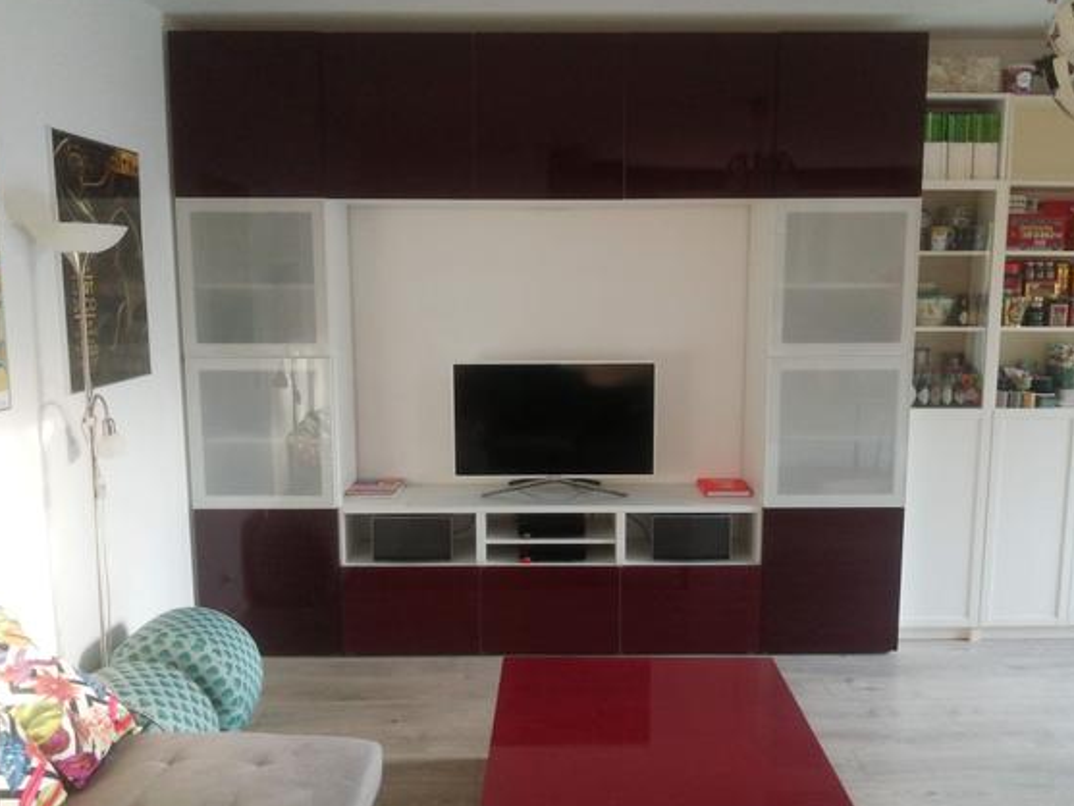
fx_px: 869
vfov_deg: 49.8
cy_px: 407
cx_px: 553
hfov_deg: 63.4
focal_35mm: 28
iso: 160
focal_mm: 3.46
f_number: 1.8
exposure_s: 1/33.3
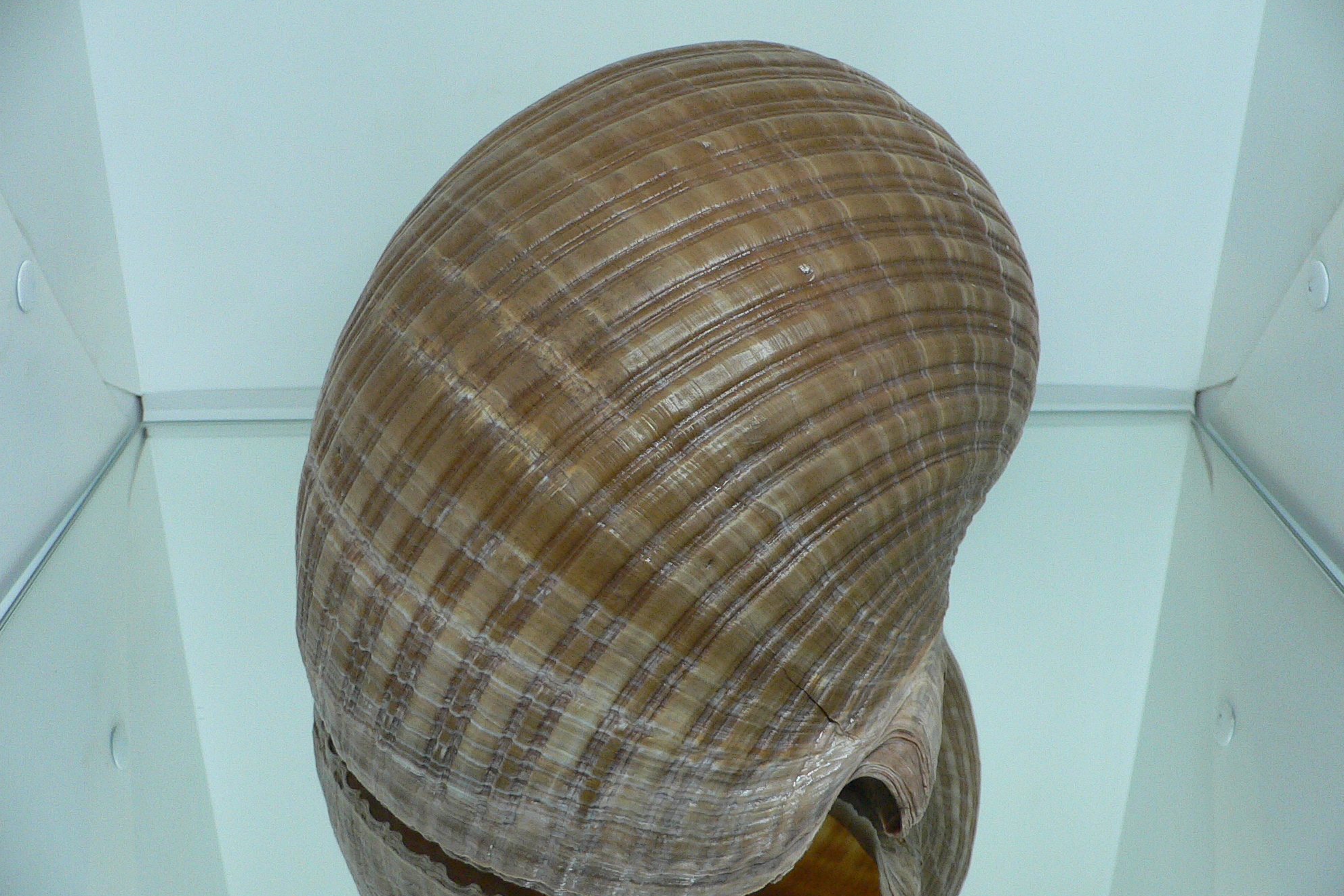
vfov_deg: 35.9
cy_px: 464
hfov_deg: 51.9
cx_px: 672
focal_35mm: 37
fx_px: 1381
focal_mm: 4.6
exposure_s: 1/60
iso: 200
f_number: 2.8
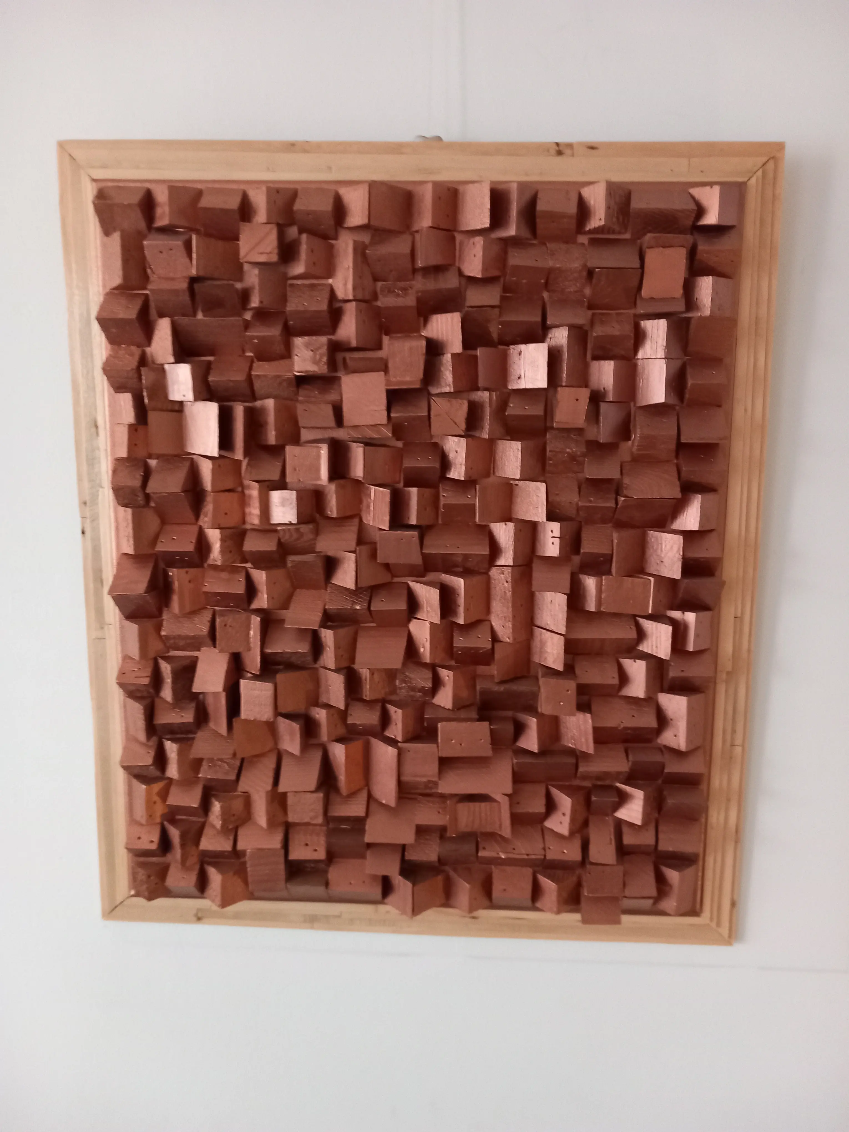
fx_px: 883
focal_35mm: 27
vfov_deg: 65.3
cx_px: 424
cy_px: 566
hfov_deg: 51.4
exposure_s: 1/25
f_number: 1.8
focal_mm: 4
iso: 400
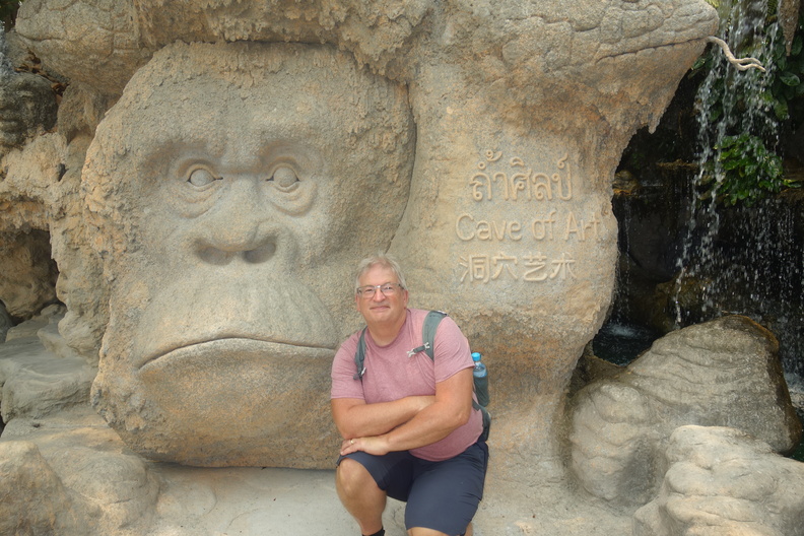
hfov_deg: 65.5
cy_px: 268
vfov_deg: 46.4
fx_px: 625
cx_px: 402
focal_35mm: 28
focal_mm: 10.4
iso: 125
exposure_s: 1/320
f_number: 4
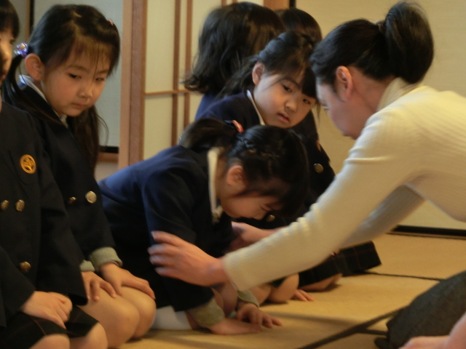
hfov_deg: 10.0
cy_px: 174
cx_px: 233
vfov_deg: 7.5
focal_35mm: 198
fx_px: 2665
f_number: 5.8
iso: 400
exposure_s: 1/15
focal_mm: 35.05
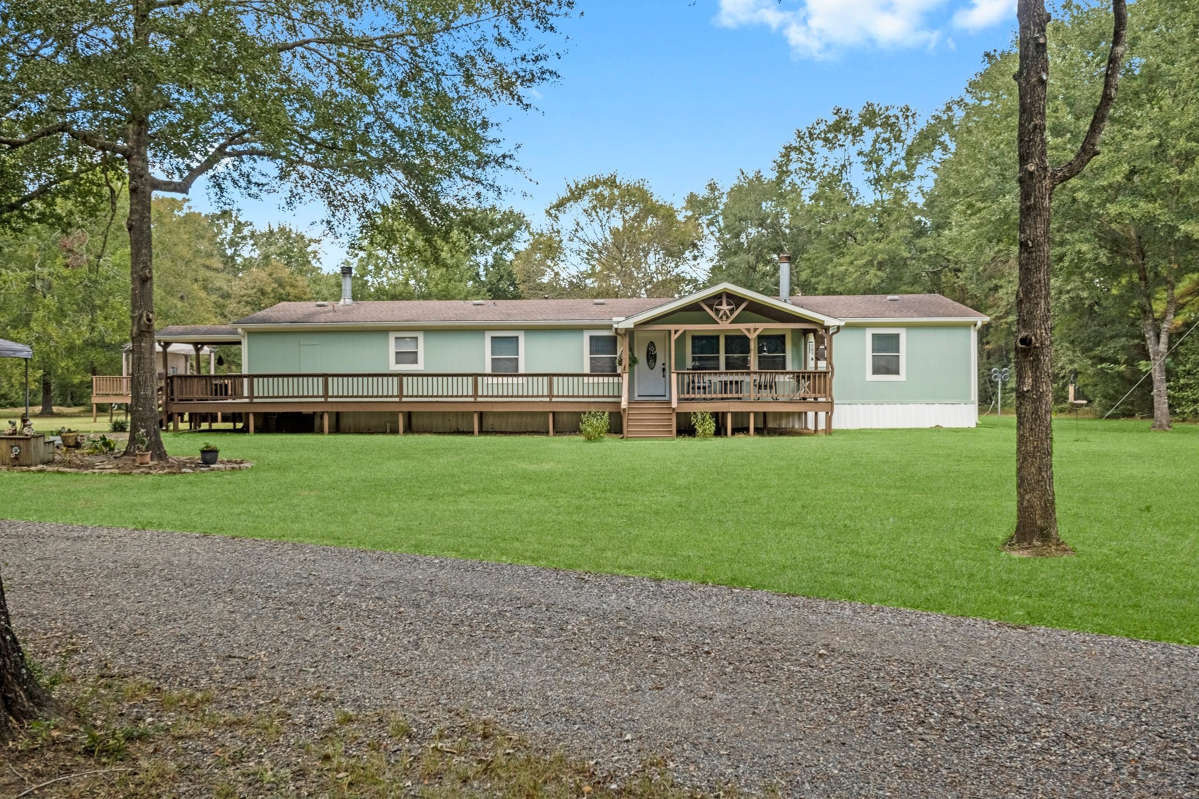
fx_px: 999
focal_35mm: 30
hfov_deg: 61.9
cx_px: 600
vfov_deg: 43.6
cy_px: 400
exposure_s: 1/50
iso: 800
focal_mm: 20
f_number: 9
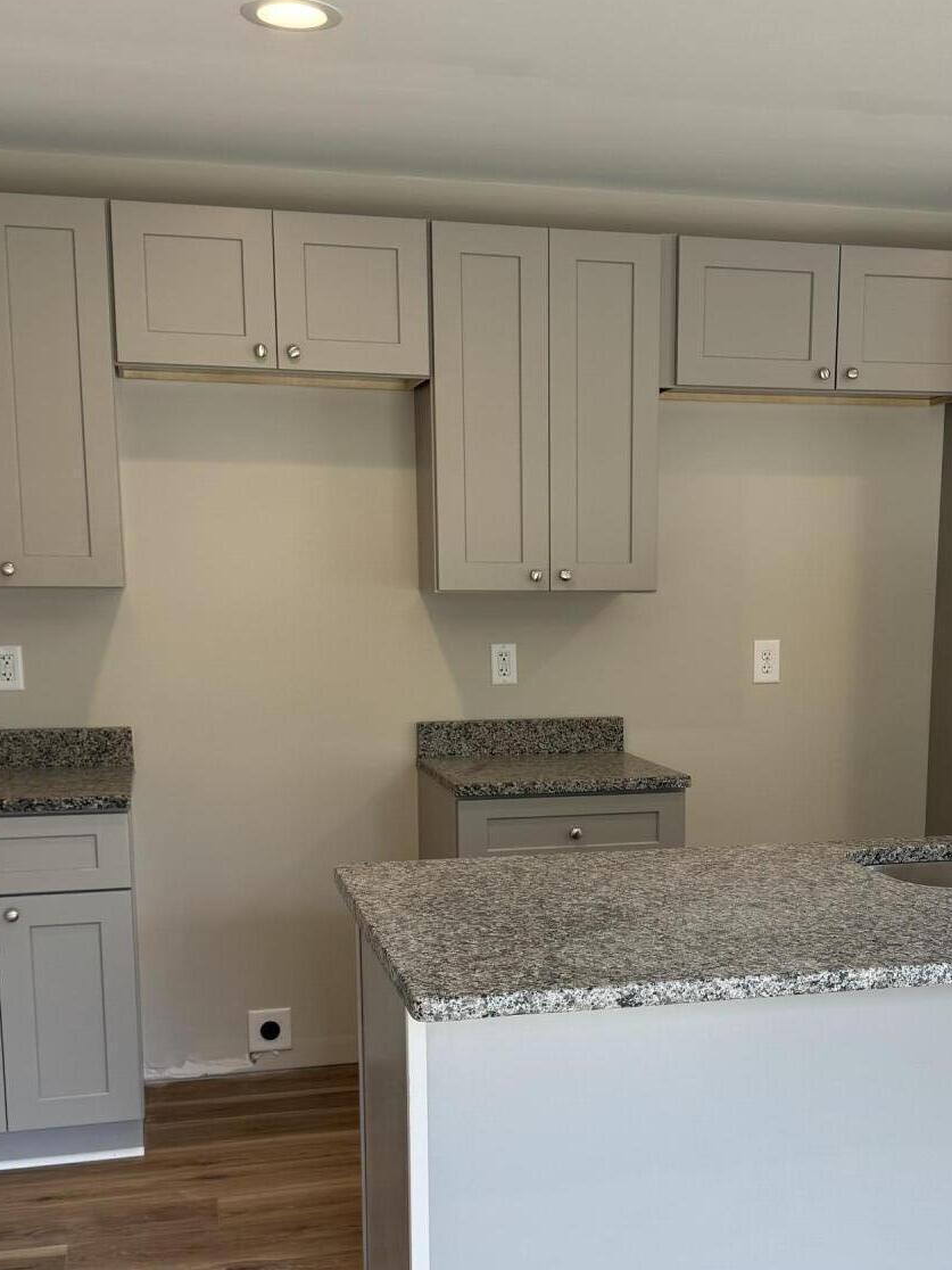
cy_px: 833
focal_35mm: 43
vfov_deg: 43.3
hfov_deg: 33.4
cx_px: 607
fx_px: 1577
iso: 64
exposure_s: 1/120
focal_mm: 6.76
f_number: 1.78
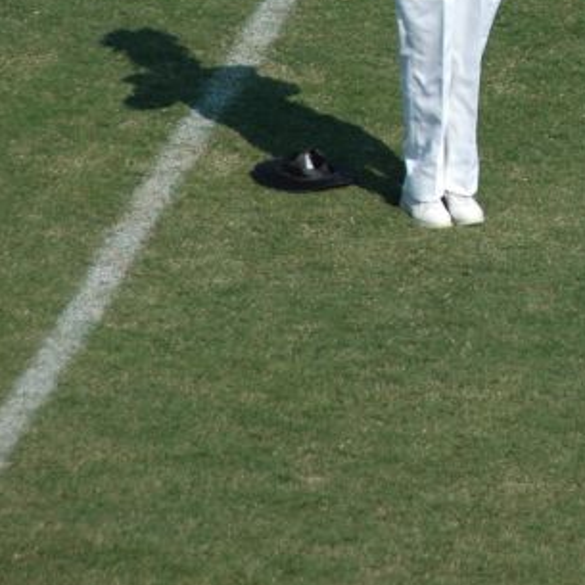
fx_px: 16328
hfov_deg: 2.1
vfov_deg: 2.1
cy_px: -182
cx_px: 648
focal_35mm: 854
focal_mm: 200
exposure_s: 1/640
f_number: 6.3
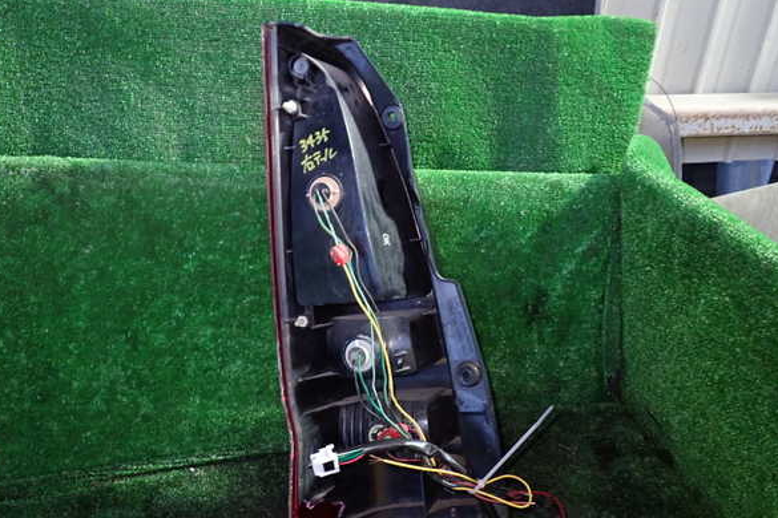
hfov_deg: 58.7
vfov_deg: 41.1
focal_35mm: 32
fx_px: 692
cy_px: 264
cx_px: 383
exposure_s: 1/13
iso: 800
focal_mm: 5.4
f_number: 2.3
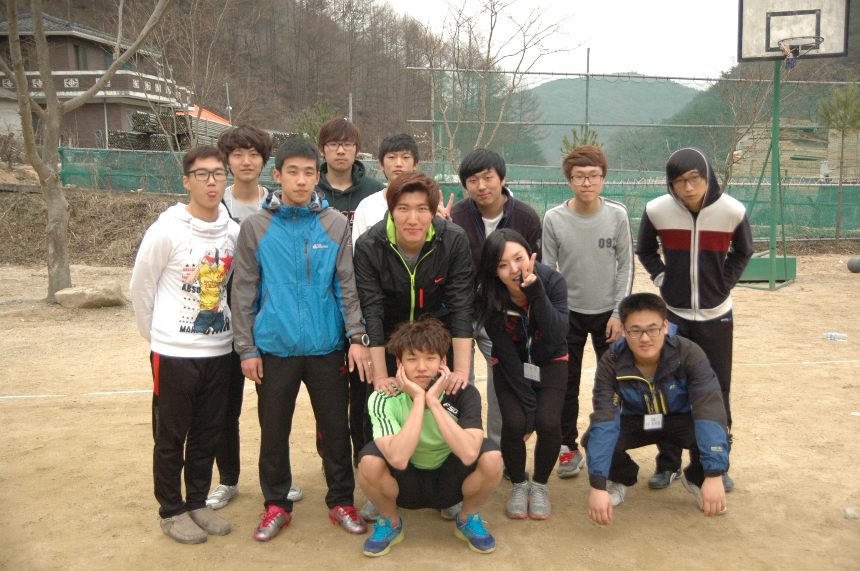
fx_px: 966
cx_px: 430
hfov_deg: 48.0
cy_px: 286
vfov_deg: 32.9
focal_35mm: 40
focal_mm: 27
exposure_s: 1/2500
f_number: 2.8
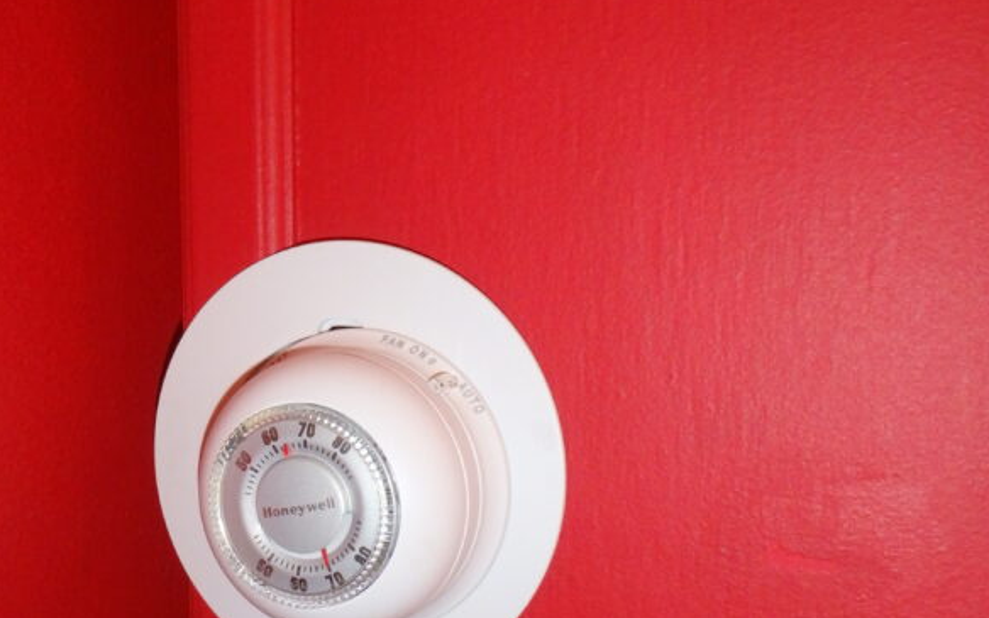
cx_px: 342
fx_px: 1051
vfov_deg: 32.7
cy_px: 369
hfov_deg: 49.6
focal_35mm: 39
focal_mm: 3.7
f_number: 3.5
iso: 400
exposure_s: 1/30
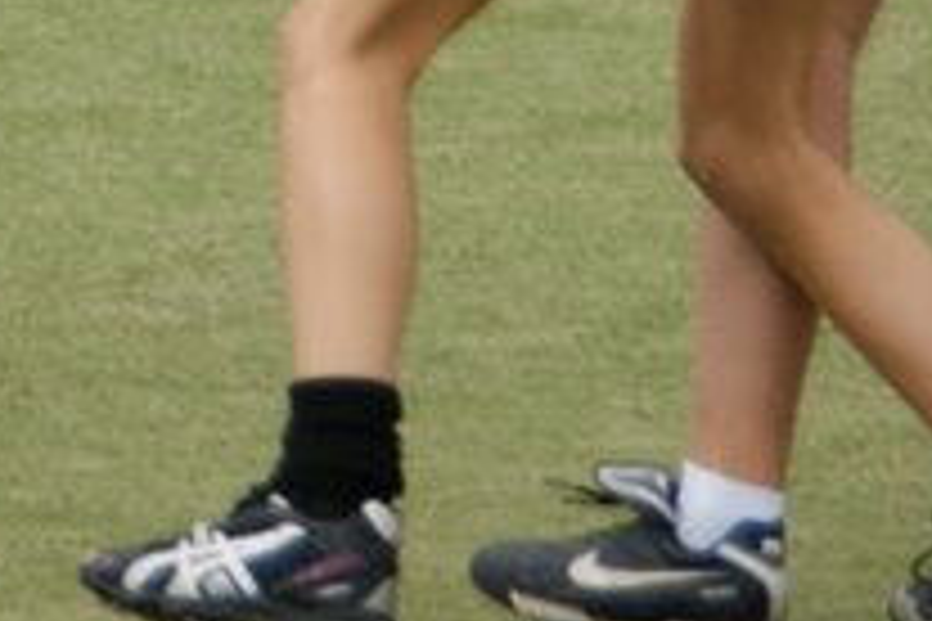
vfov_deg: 1.9
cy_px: -493
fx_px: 19128
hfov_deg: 2.8
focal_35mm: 739
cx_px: -1688
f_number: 6.3
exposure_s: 1/320
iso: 200
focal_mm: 85
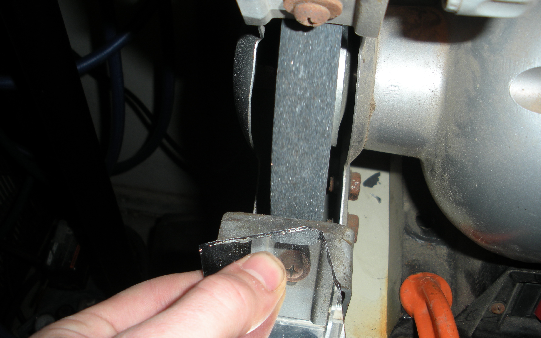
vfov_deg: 32.7
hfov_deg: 50.4
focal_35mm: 39
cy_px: 204
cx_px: 267
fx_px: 575
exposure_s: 1/60
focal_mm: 6.3
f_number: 3.5
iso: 64
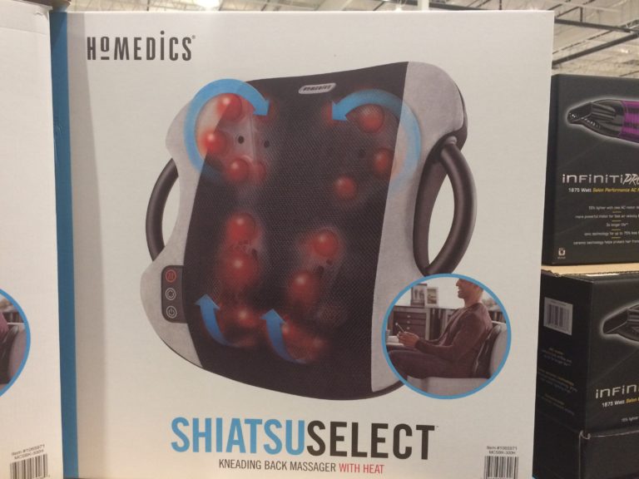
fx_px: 535
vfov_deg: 48.2
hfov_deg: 61.7
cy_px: 240
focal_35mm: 29
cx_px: 320
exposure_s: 1/30
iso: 250
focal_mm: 4.15
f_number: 2.2
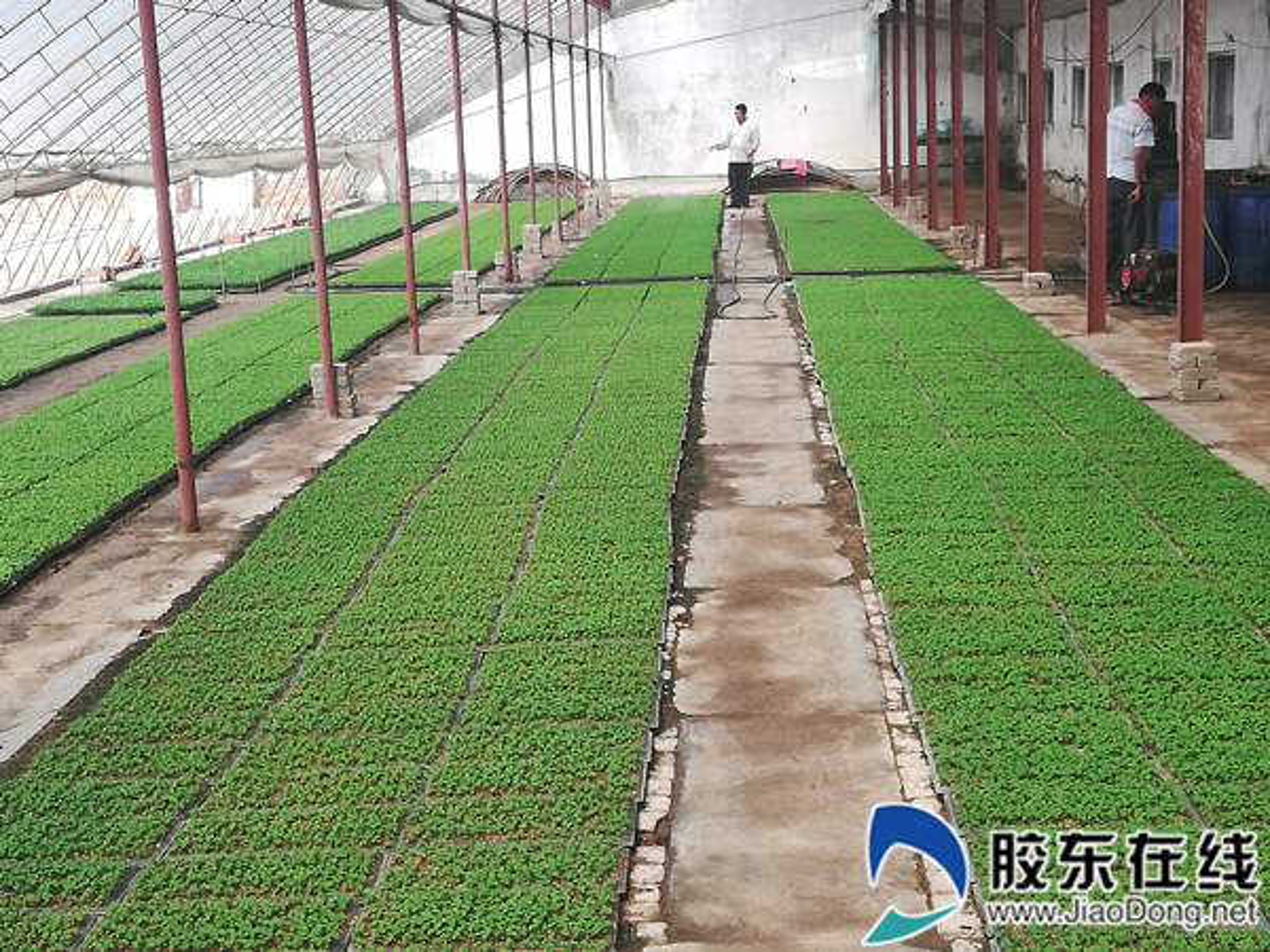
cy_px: 476
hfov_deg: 32.7
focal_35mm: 59
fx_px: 2165
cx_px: 635
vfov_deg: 24.8
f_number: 2.2
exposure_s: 1/129
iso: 50
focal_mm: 3.83
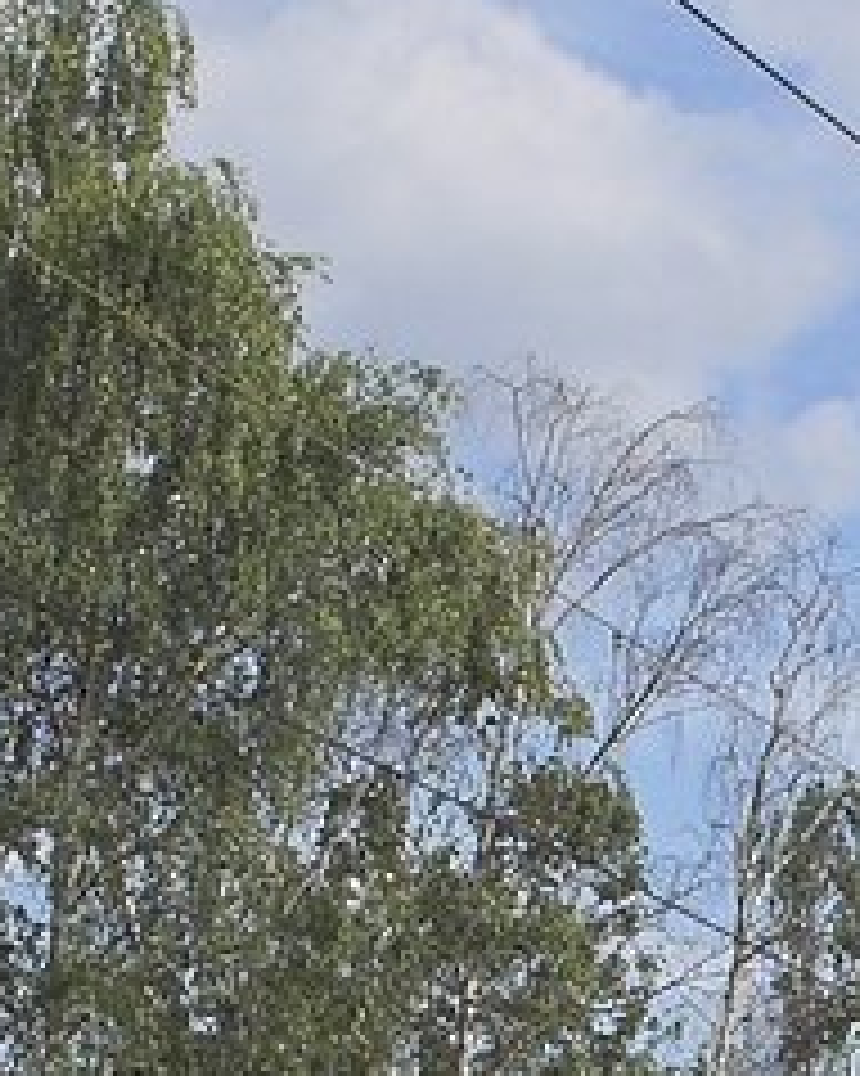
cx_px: 1598
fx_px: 7875
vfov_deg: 7.7
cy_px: 1544
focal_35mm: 247
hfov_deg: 6.1
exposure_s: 1/500
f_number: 11
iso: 400
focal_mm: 35
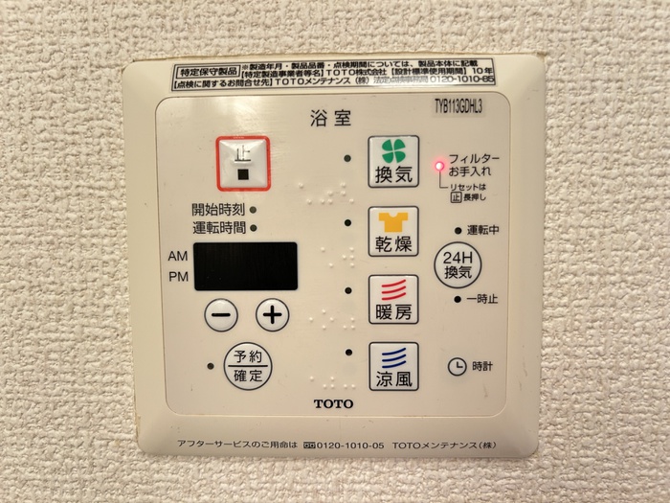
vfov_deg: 53.1
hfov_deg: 67.3
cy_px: 252
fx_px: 503
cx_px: 335
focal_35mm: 26
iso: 160
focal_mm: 5.7
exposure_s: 1/60
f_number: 1.5
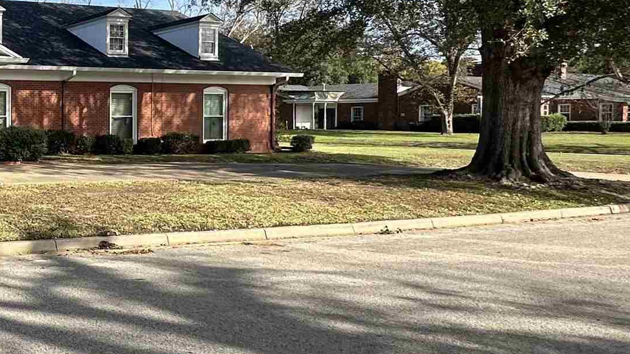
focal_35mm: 43
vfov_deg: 27.6
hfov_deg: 38.0
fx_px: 718
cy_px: 140
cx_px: -88
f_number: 2.2
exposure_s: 1/1383
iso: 50
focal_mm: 2.22
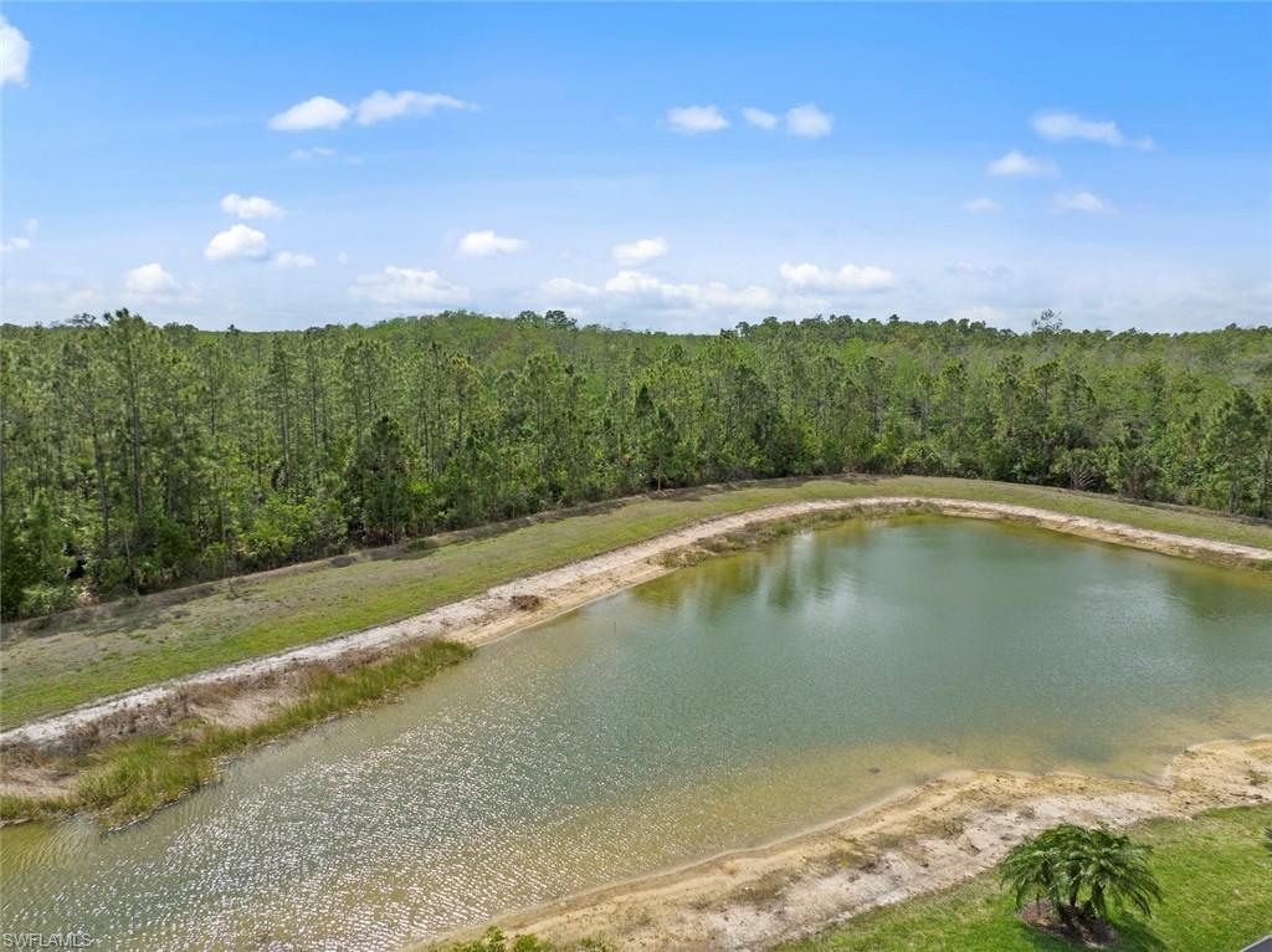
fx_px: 881
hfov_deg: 71.6
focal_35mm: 24
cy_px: 476
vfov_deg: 56.7
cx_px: 636
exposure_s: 1/4000
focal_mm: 12.29
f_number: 2.8
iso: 130
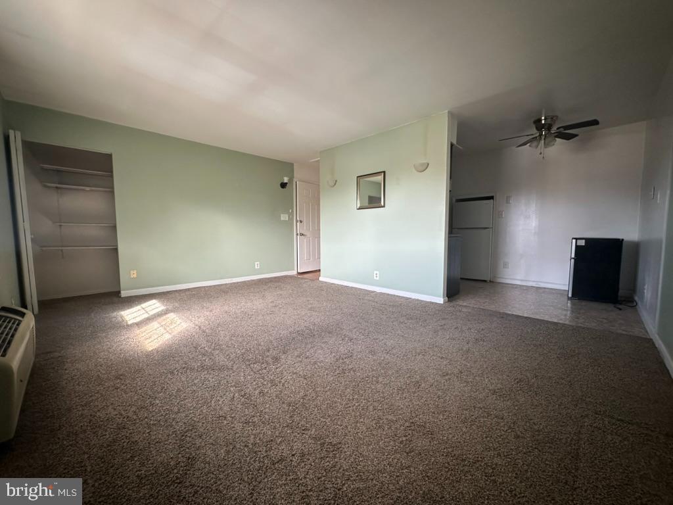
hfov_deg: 102.1
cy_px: 252
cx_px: 336
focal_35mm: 14
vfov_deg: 85.7
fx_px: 272
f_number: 2.2
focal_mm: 2.22
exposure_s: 1/99
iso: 200
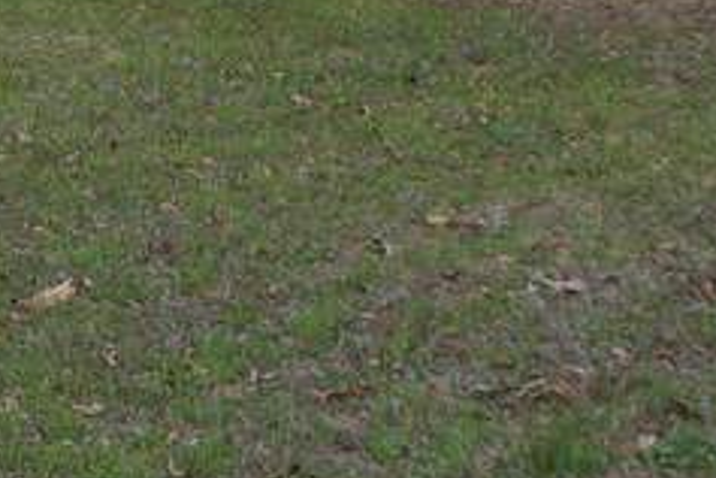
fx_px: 2904
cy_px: -540
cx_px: -411
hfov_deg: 13.2
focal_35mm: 146
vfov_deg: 8.8
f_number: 4.5
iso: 100
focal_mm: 18
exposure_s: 1/640
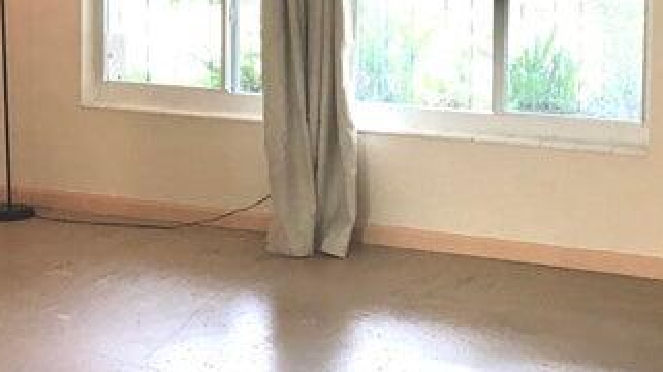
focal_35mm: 84
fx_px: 1476
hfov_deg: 25.0
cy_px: 29
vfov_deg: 14.2
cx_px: 509
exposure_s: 1/30
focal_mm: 4.15
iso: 25
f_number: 2.2
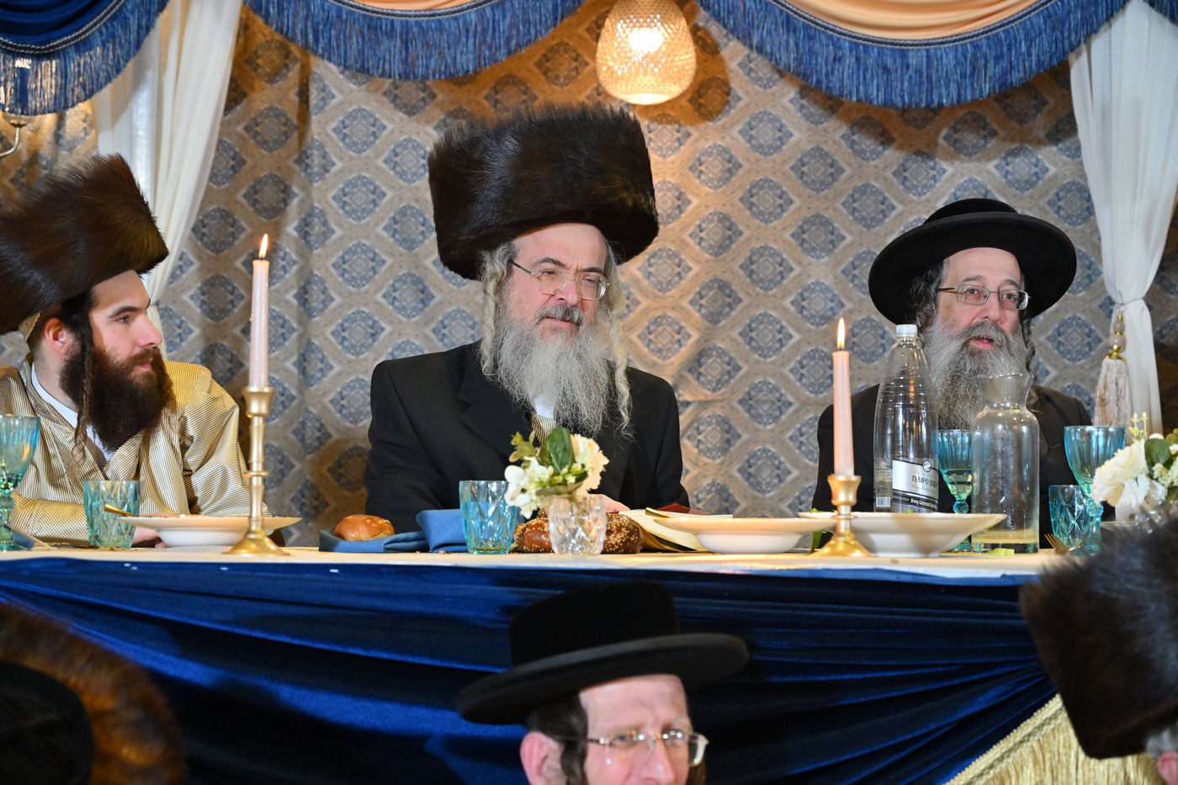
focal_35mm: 70
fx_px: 2290
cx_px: 589
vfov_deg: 19.5
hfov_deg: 28.8
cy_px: 392
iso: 1600
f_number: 5
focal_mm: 70
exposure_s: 1/200
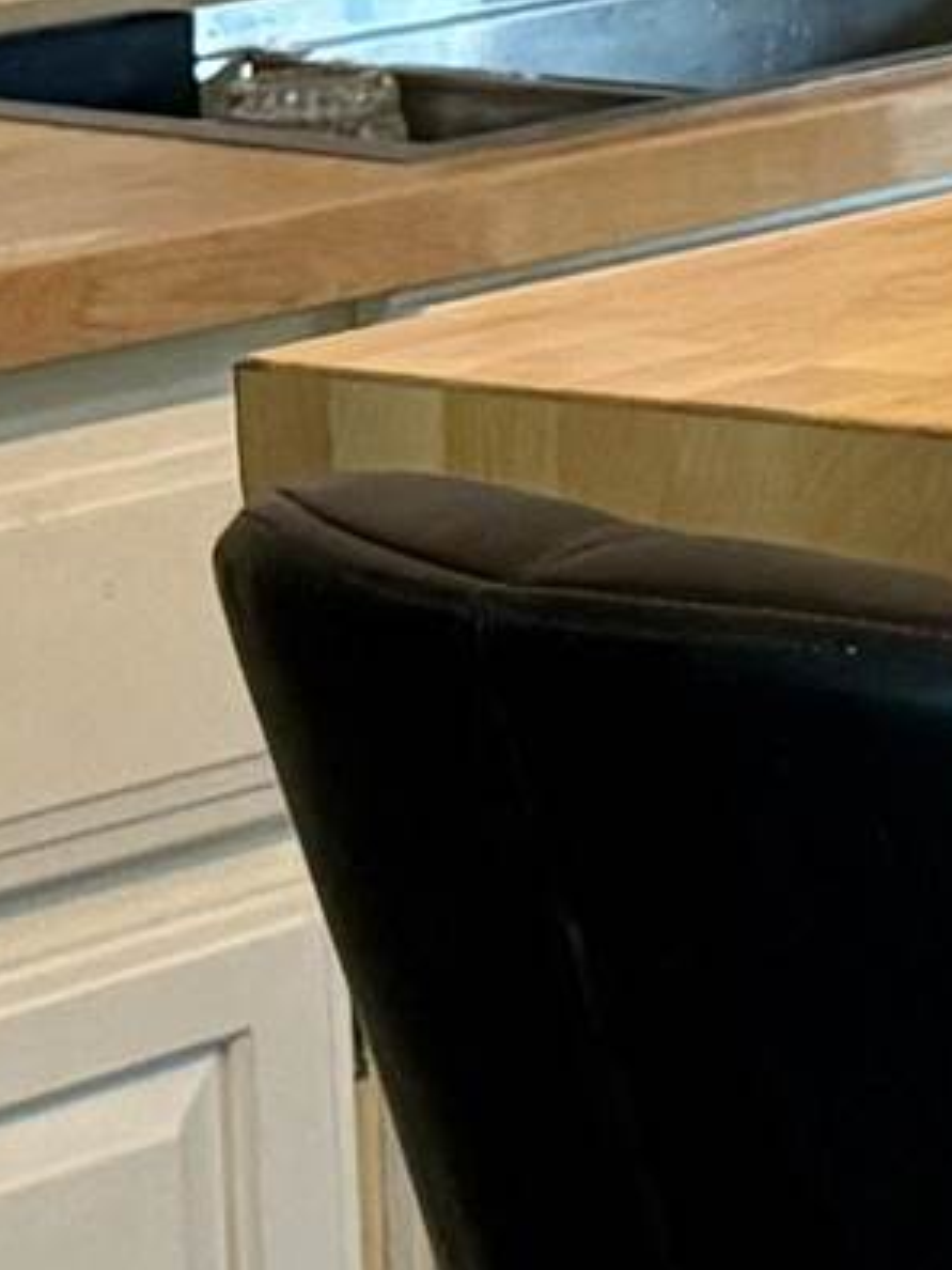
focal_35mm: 186
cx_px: 3302
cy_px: -981
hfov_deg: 6.8
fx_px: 6820
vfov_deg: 10.1
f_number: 1.78
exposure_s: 1/60
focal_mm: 6.76
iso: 400
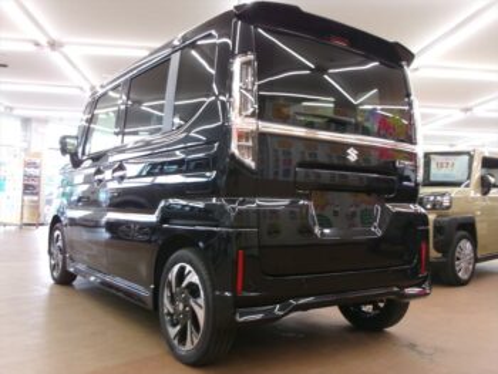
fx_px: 518
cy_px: 187
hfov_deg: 51.3
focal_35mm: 36
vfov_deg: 39.7
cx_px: 249
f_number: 4.5
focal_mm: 6.4
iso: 301
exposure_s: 1/34
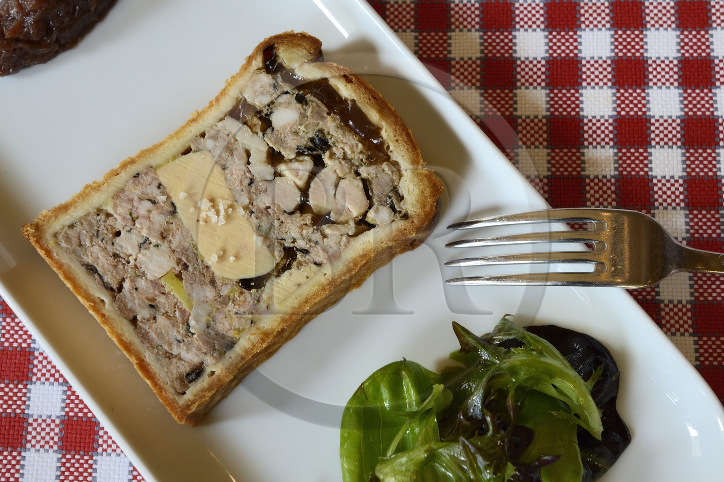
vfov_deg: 24.2
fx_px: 1126
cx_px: 362
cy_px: 241
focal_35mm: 56
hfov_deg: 35.6
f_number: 9
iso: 800
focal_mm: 56
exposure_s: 1/60
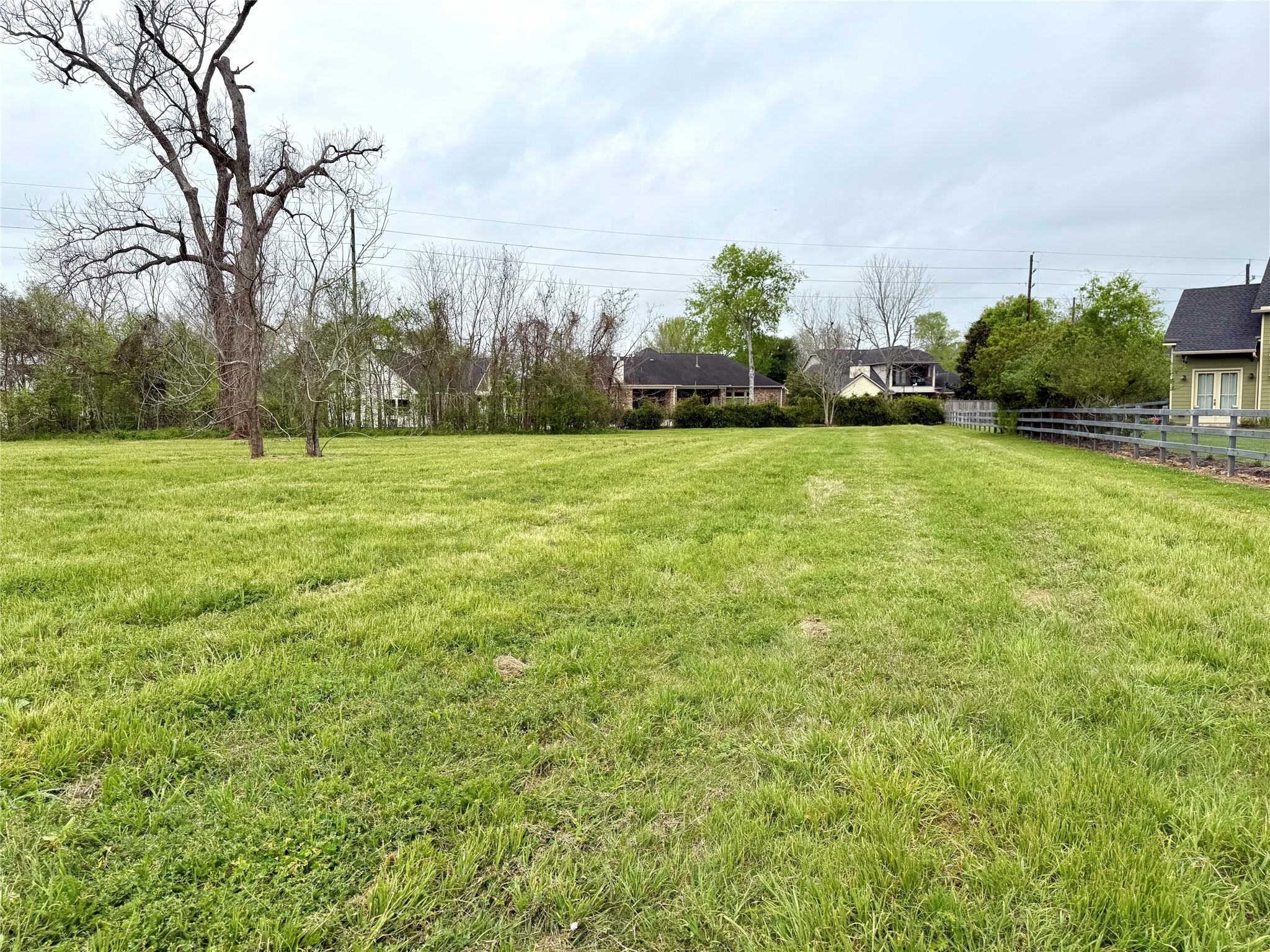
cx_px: 635
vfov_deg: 56.8
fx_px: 881
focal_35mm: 24
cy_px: 476
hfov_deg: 71.6
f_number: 1.78
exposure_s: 1/4405
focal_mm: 6.76
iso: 80
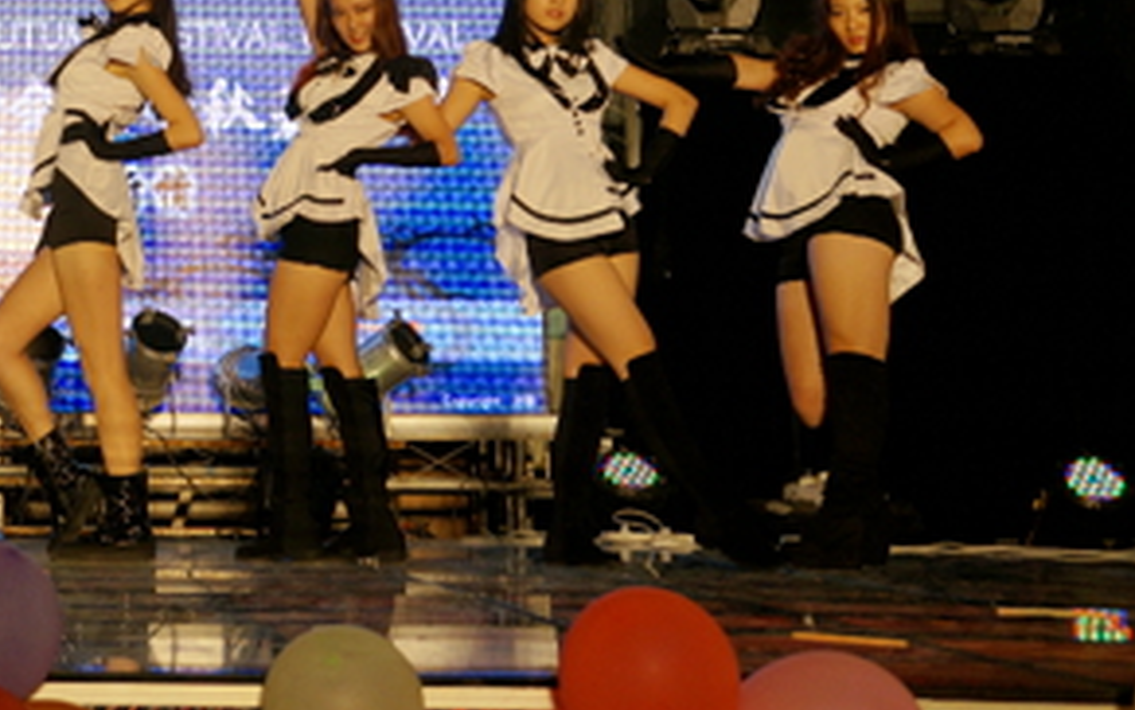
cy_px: 82
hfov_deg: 23.3
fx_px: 2631
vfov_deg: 15.2
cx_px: -20
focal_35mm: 85
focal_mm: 27
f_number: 4
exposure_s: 1/160
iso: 200
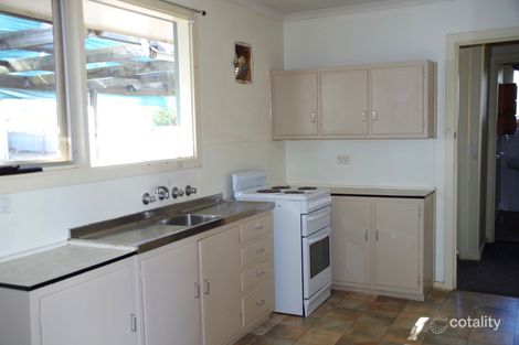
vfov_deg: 38.9
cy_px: 172
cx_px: 260
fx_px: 490
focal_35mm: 34
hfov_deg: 55.8
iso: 400
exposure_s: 1/40
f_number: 4
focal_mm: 23
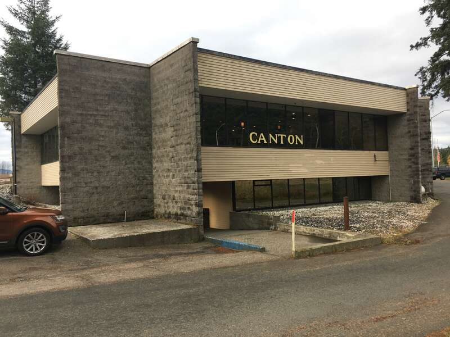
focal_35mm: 29
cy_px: 168
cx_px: 225
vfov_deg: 48.2
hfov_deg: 61.7
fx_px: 377
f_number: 2.2
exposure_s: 1/149
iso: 25
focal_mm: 4.15
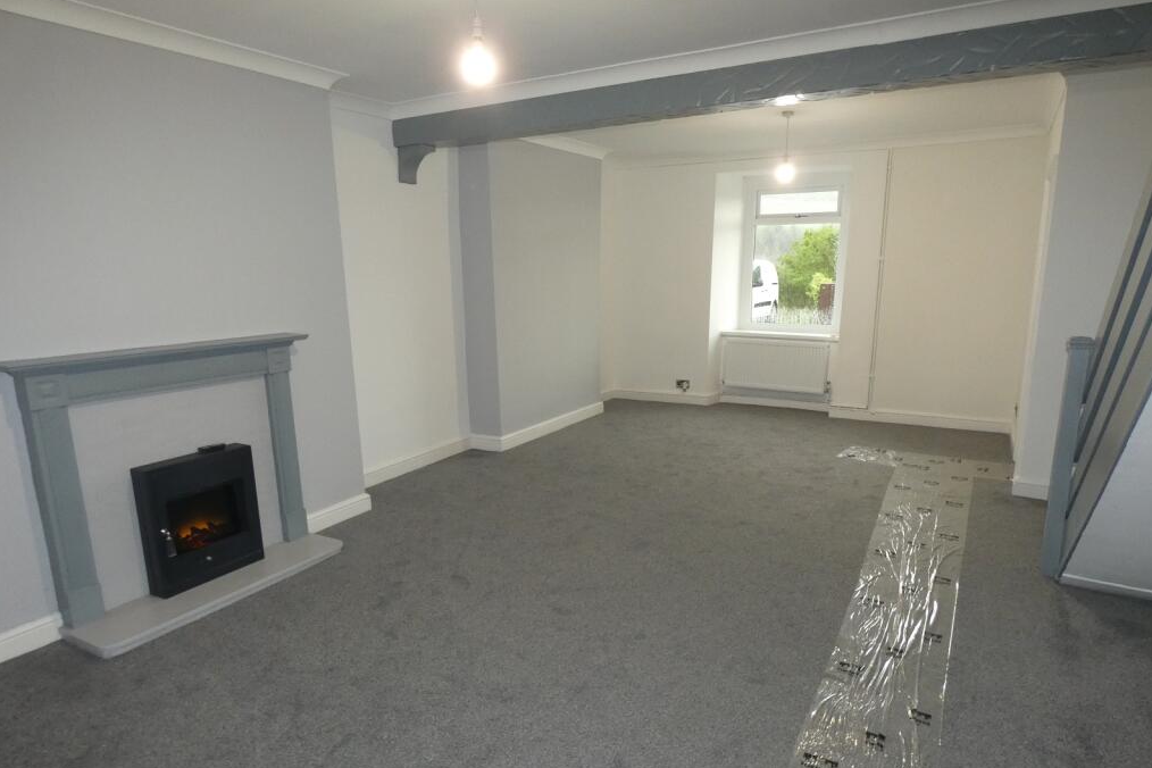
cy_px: 428
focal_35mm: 21
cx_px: 577
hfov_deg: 81.2
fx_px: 672
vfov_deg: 59.3
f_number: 2.8
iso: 400
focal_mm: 3.6
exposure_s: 1/60
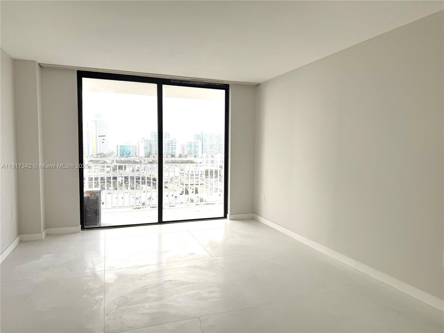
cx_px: 222
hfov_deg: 71.6
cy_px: 166
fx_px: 308
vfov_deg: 56.8
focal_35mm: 24
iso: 100
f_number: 1.78
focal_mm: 6.76
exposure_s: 1/1292
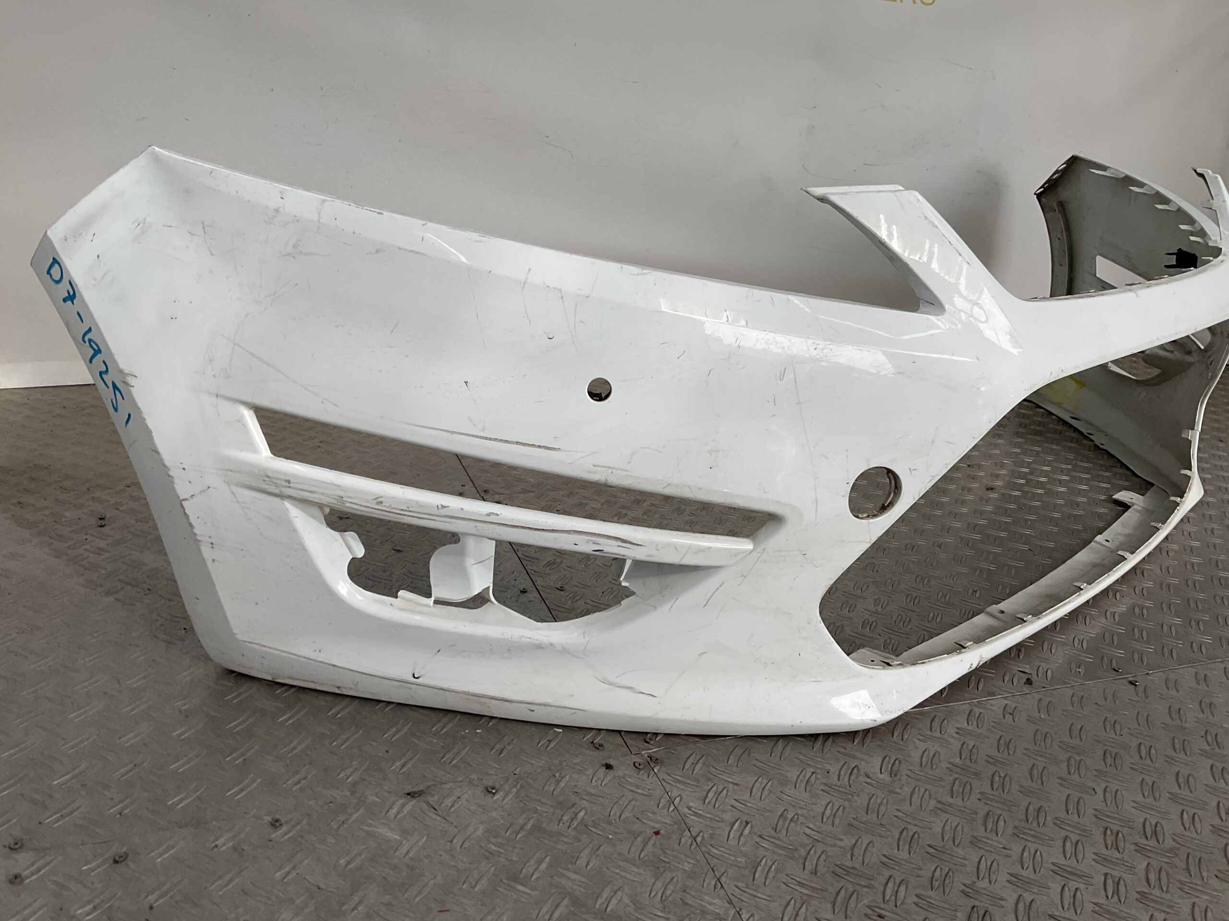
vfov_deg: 48.2
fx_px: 1030
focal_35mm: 29
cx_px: 614
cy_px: 460
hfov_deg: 61.7
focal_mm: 3
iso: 16
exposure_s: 1/739
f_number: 1.8
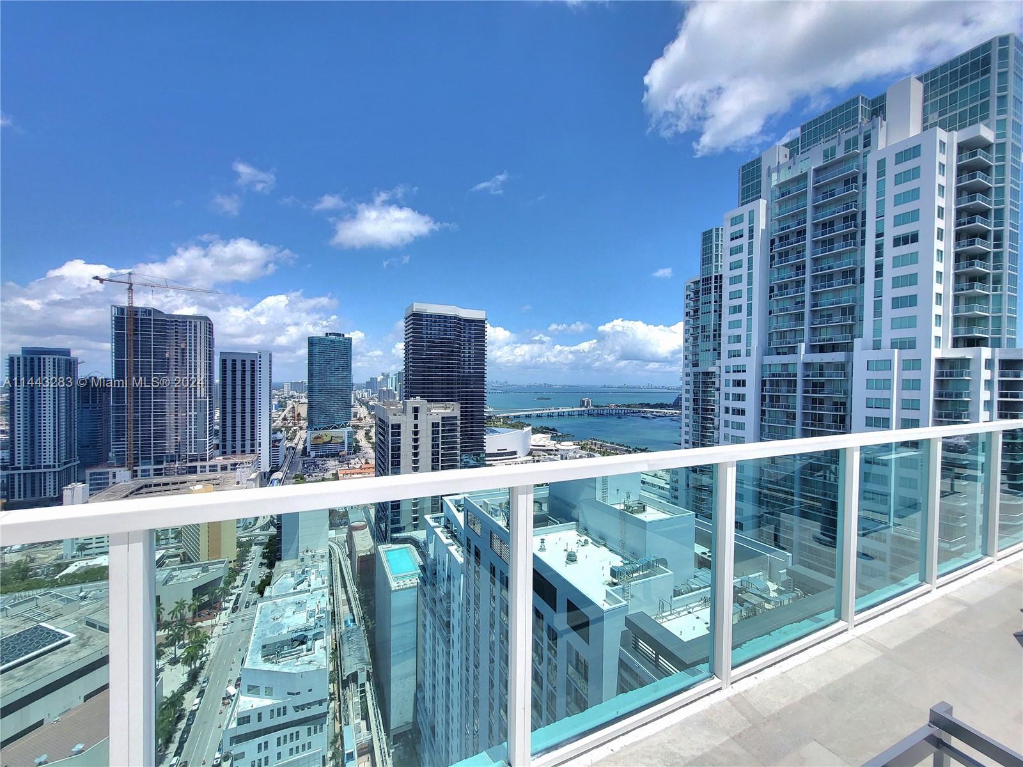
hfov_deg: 106.2
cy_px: 384
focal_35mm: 13
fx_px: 384
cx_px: 512
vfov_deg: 89.9
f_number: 2.2
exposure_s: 1/2000
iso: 32
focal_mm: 1.74
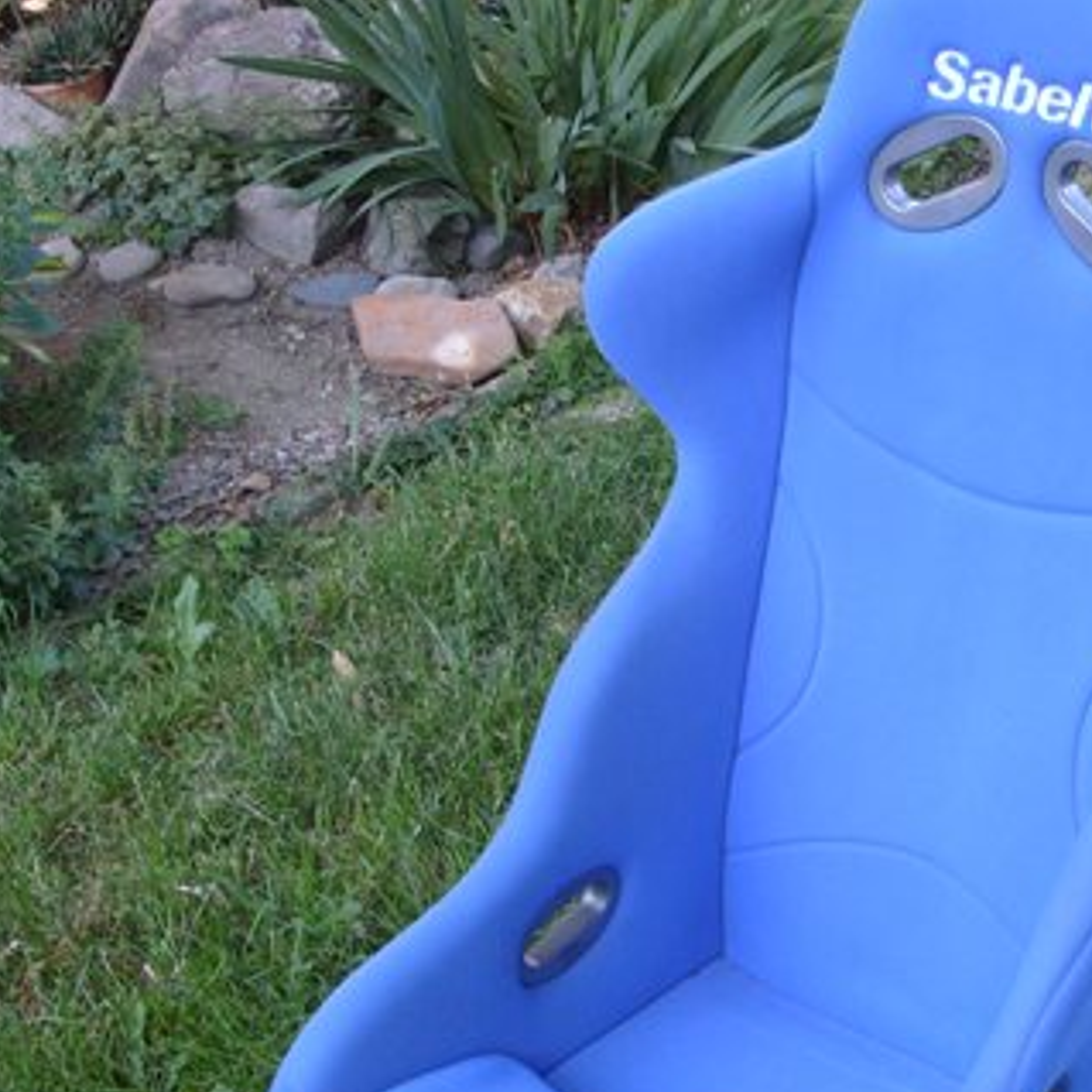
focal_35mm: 62
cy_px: 760
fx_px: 2213
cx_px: 798
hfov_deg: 27.4
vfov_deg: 27.5
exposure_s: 1/90
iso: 80
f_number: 2.8
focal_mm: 7.8
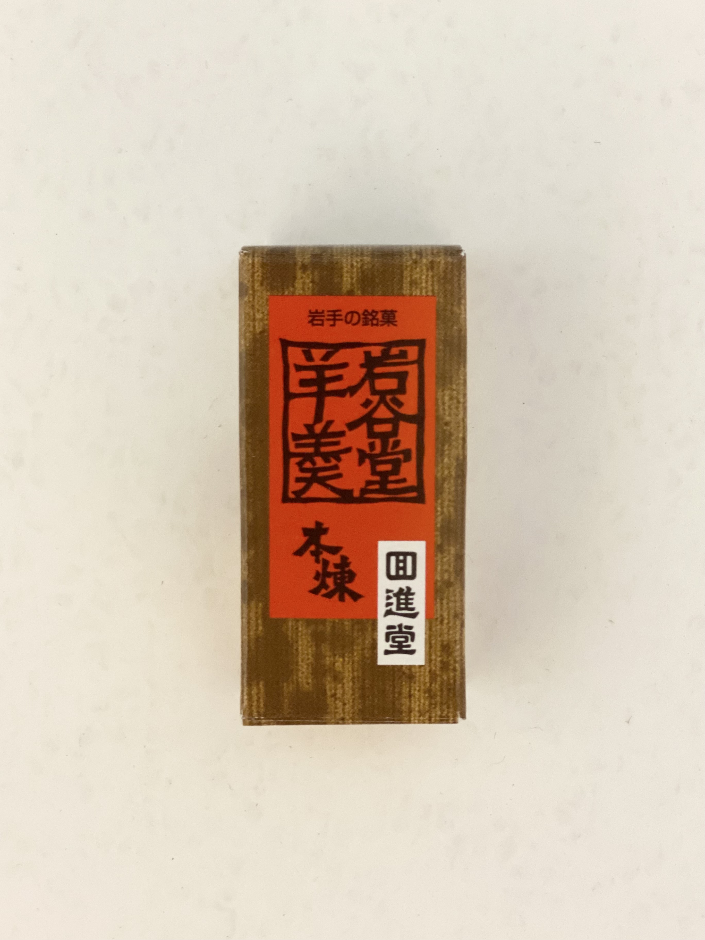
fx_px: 1412
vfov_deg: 36.8
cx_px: 352
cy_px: 470
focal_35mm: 52
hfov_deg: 28.0
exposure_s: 1/33
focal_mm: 6
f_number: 2
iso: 400
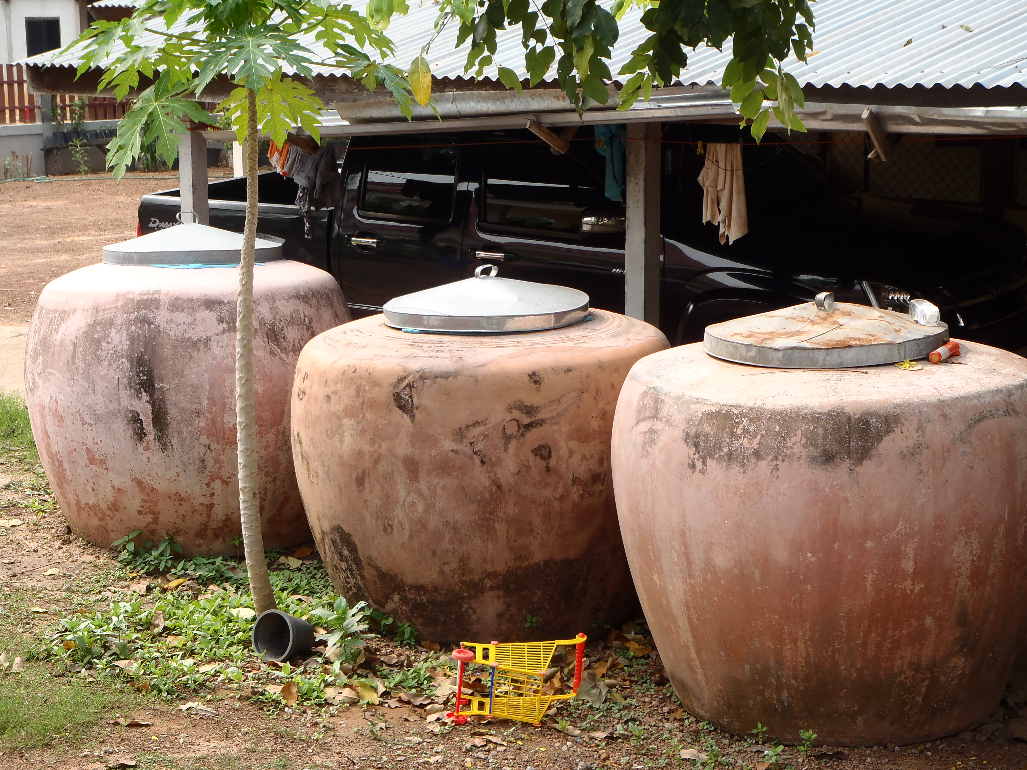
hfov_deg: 29.8
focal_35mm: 65
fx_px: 1928
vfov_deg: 22.6
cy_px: 385
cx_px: 514
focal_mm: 11.76
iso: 80
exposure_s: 1/125
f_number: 4.7
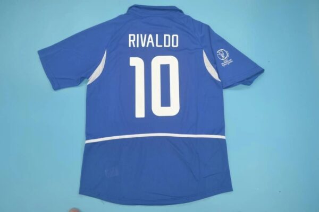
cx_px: 160
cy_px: 106
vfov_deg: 40.0
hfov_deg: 57.2
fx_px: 292
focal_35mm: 33
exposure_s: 1/100
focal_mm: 22
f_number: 3.8
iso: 200
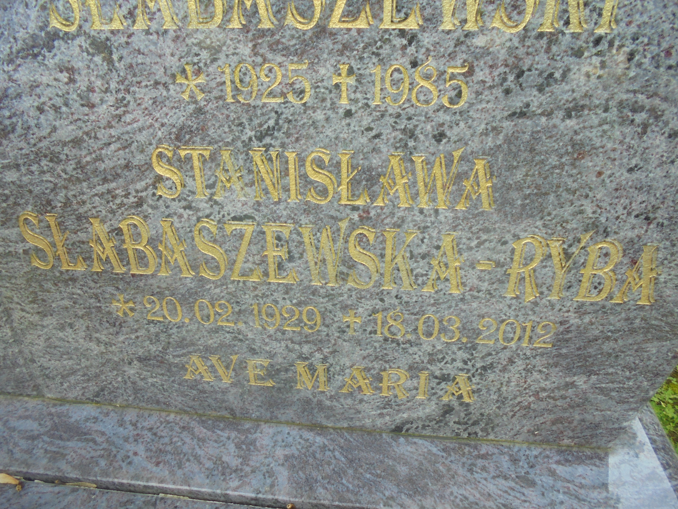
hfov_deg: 67.3
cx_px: 339
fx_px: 509
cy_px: 254
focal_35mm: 26
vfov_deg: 53.1
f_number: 3.5
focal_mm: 4.6
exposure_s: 1/125
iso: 100
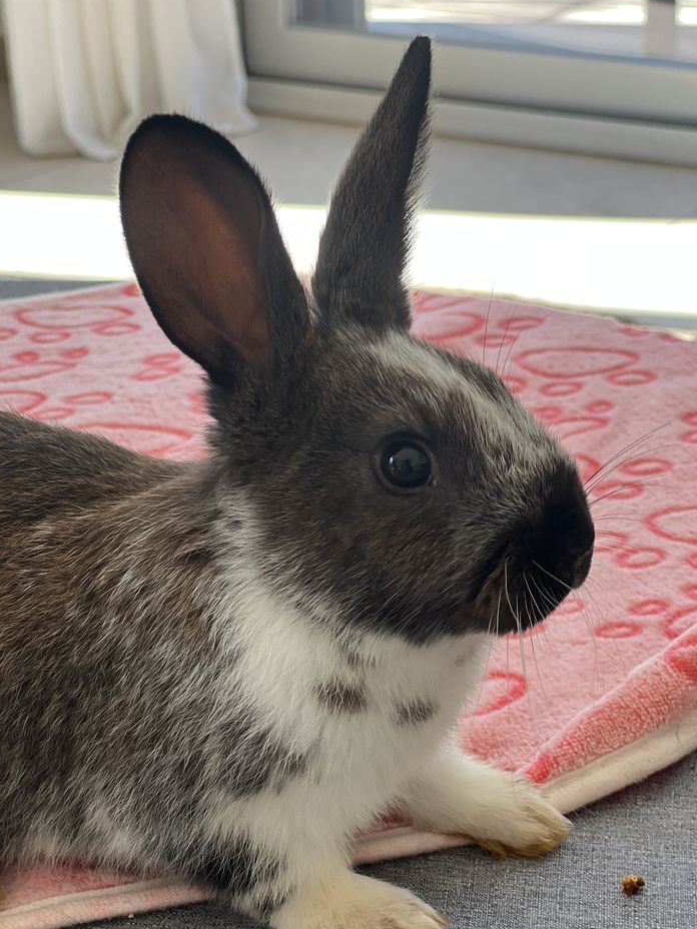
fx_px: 2228
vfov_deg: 23.6
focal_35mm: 83
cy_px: 471
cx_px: 335
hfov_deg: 17.8
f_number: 2.8
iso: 100
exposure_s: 1/121
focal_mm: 9
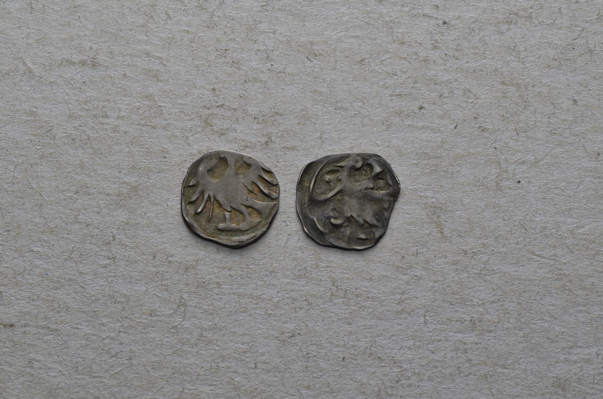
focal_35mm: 82
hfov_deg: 24.7
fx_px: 1379
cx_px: 302
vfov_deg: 16.5
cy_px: 200
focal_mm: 55
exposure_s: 1/250
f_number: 14
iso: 400
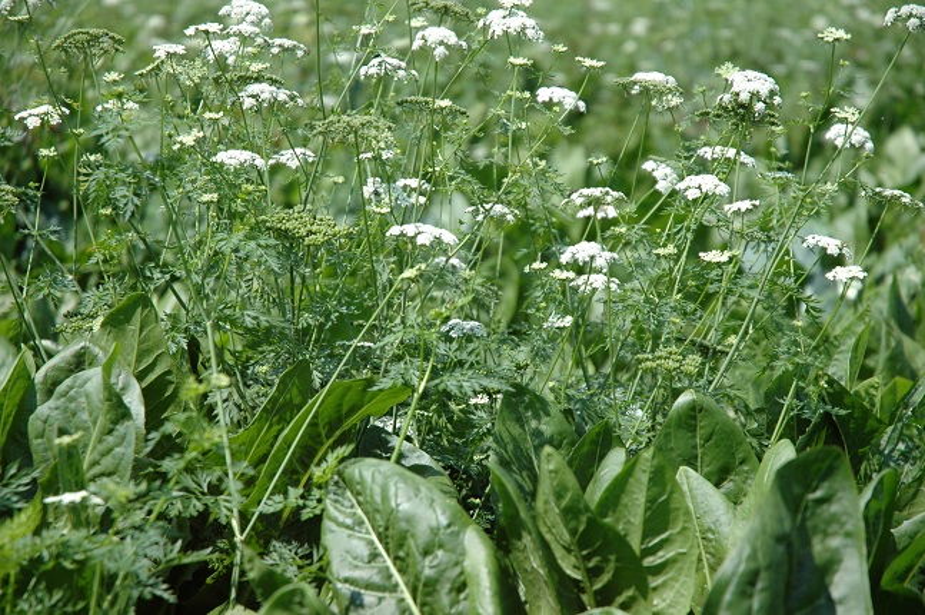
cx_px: 462
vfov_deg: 13.0
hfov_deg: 19.5
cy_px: 308
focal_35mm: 105
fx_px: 2695
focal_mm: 70
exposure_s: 1/800
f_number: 4.5
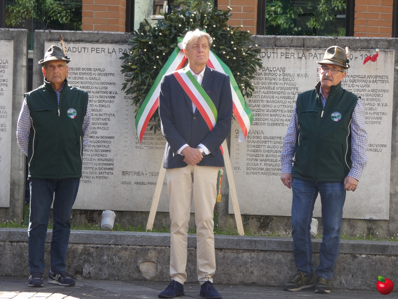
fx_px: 1725
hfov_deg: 13.2
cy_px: 150
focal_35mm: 150
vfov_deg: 9.9
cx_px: 199
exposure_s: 1/80
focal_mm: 26.9
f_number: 5.4
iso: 100
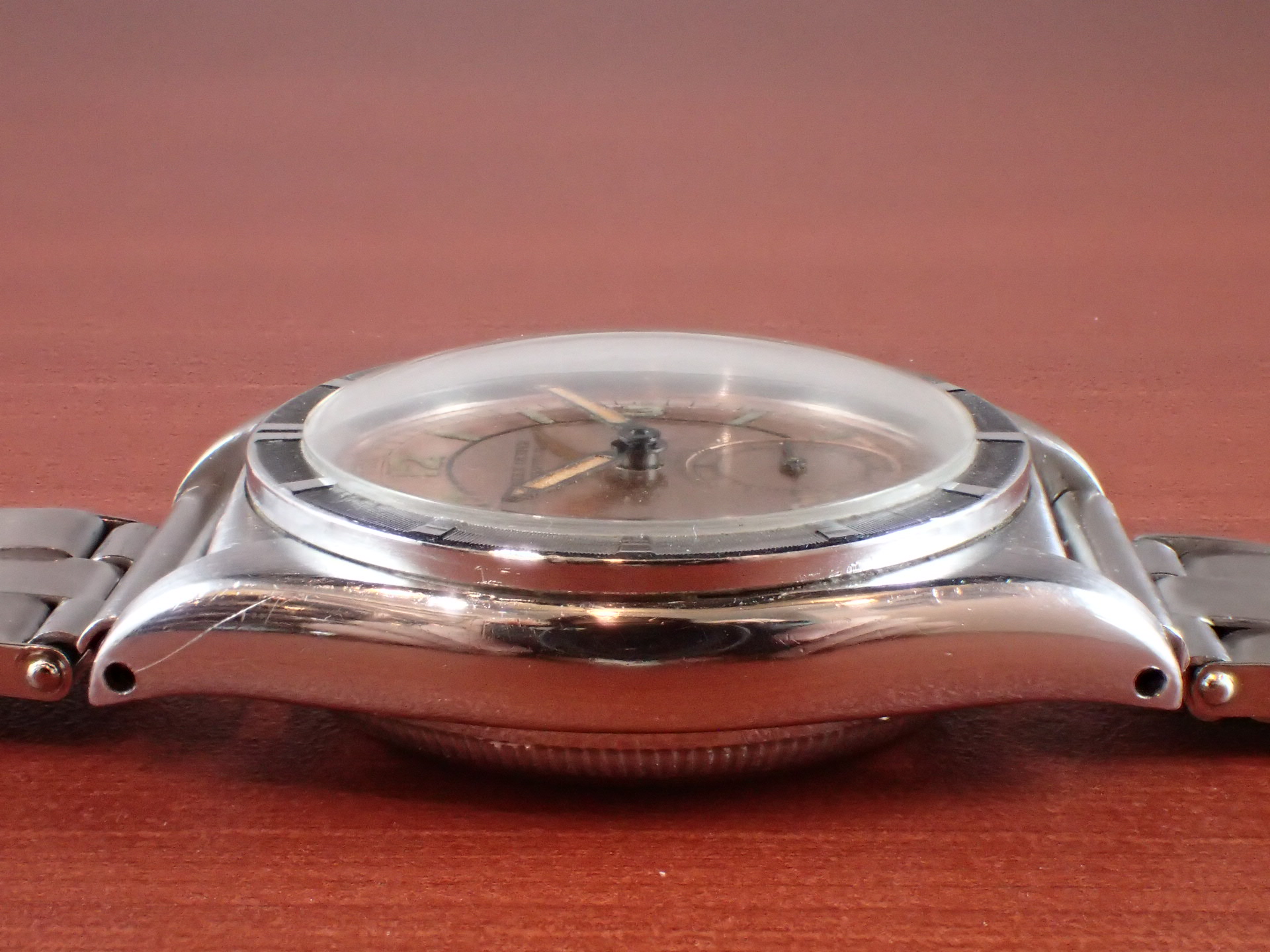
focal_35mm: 74
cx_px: 635
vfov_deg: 19.9
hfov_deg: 26.3
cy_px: 476
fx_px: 2715
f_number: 5.6
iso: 1000
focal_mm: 13.47
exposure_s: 1/80
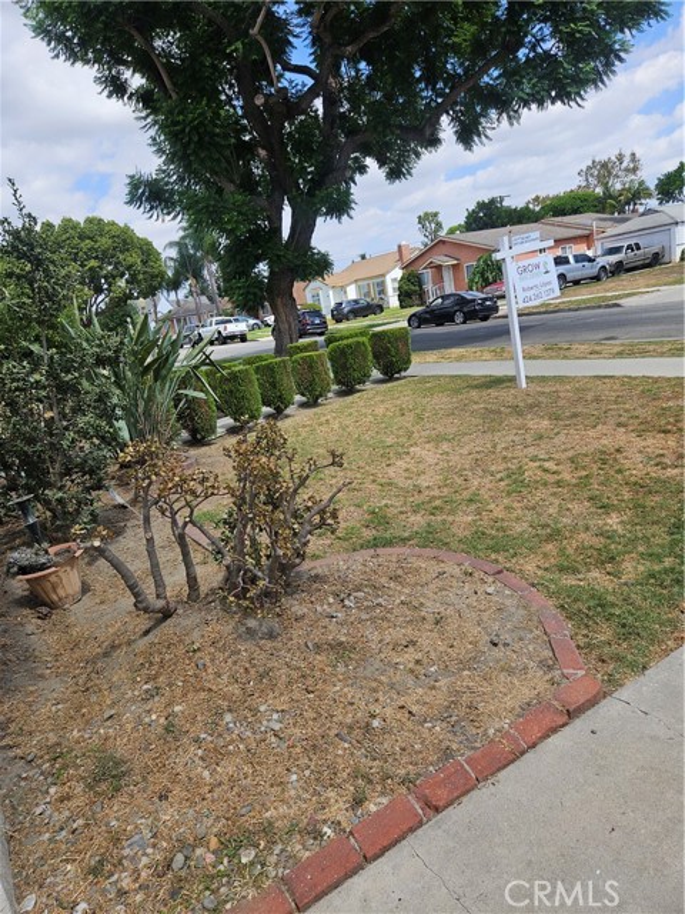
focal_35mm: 23
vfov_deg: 73.9
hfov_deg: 58.9
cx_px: 342
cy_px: 457
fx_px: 607
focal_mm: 5.4
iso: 25
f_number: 1.8
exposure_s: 1/1336
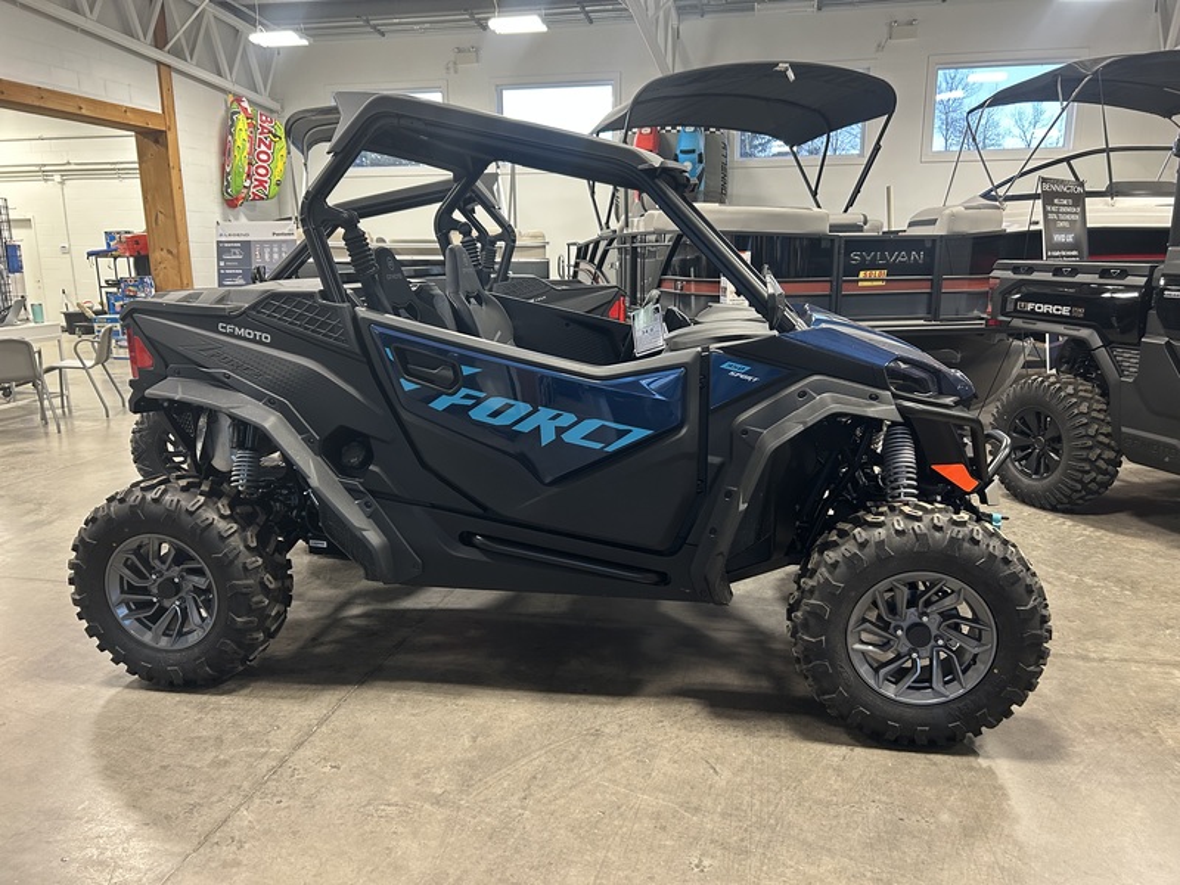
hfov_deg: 67.3
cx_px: 590
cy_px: 442
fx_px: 886
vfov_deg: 53.1
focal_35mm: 26
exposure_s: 1/60
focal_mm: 5.7
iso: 160
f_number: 1.5
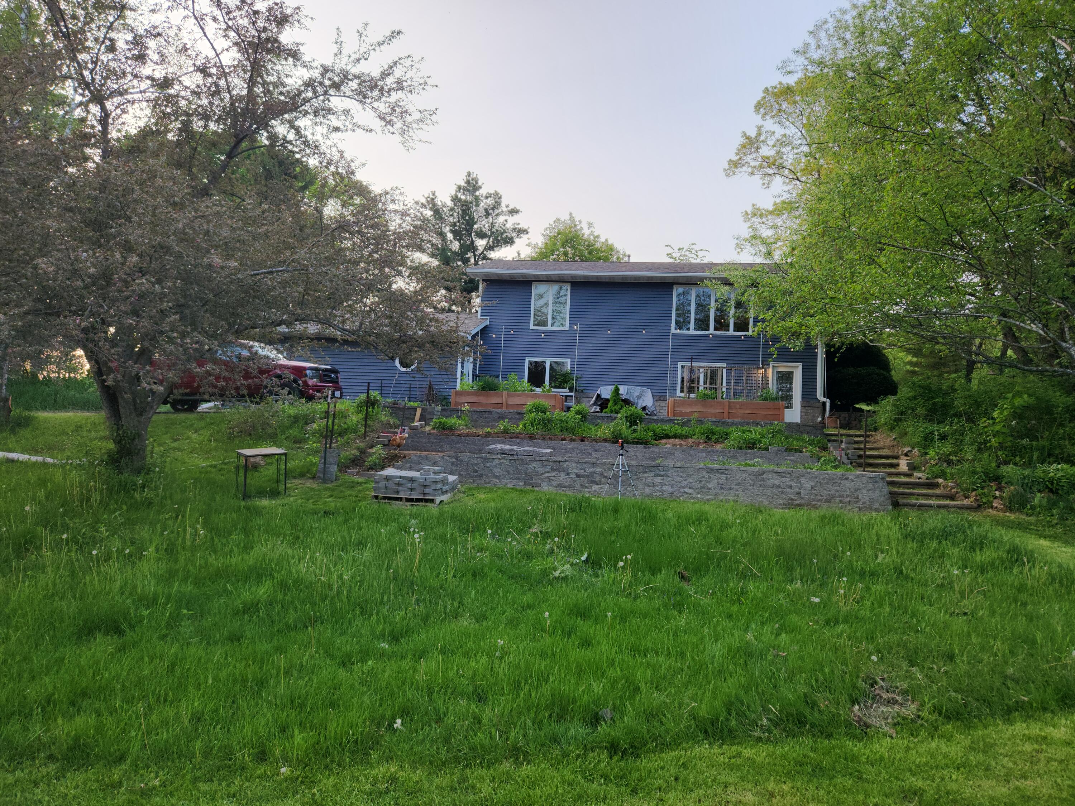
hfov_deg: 73.9
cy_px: 403
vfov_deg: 58.9
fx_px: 714
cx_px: 538
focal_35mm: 23
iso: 32
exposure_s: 1/120
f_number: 1.8
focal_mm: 5.4
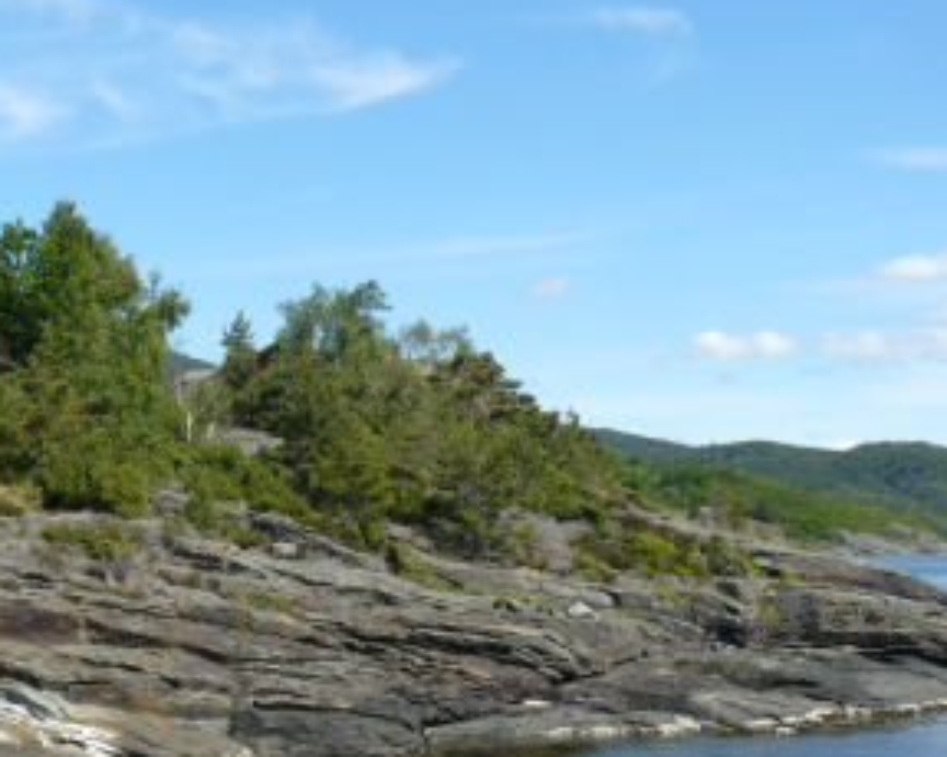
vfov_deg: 24.6
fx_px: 1709
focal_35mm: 61
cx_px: 365
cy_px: 581
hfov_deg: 30.9
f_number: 5.6
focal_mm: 6
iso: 100
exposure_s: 1/320
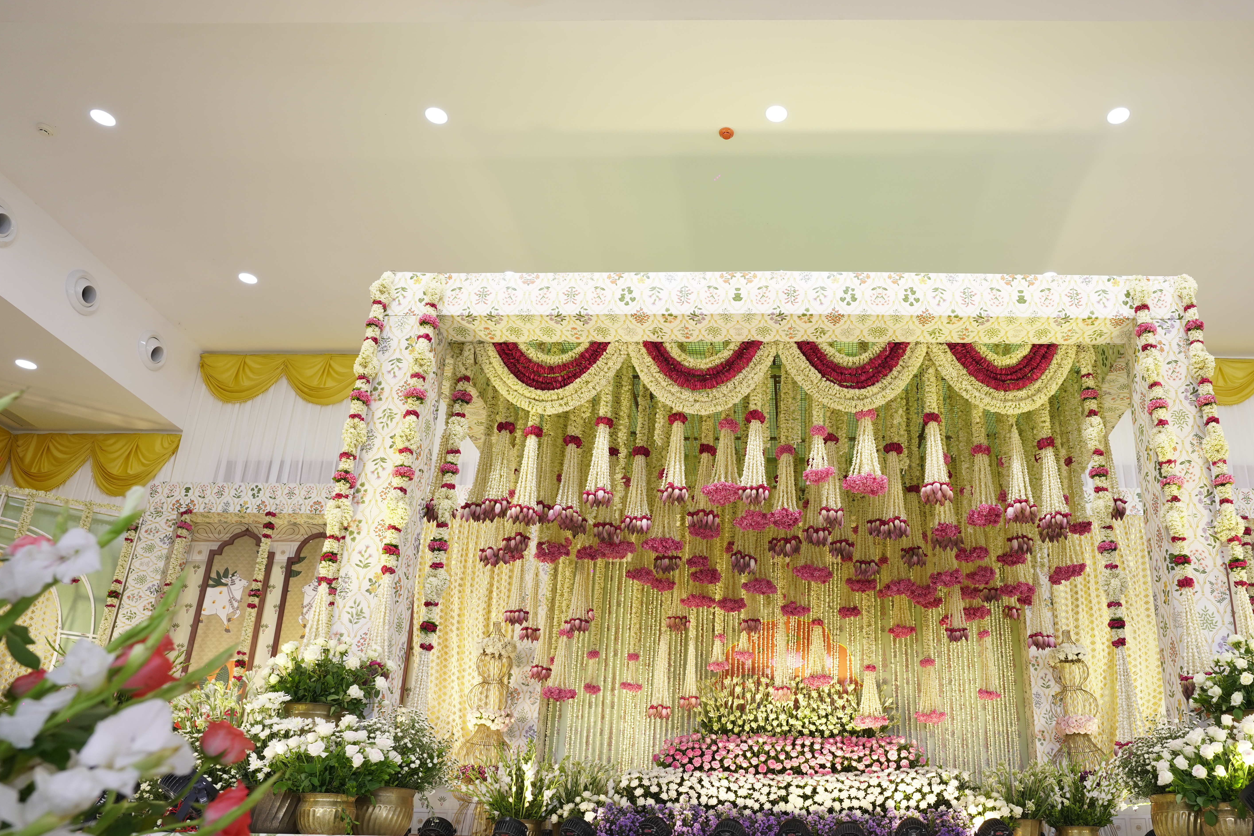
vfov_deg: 45.9
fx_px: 975
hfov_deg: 64.5
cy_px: 538
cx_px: 787
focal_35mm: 28
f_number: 5.6
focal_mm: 20
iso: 320
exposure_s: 1/160
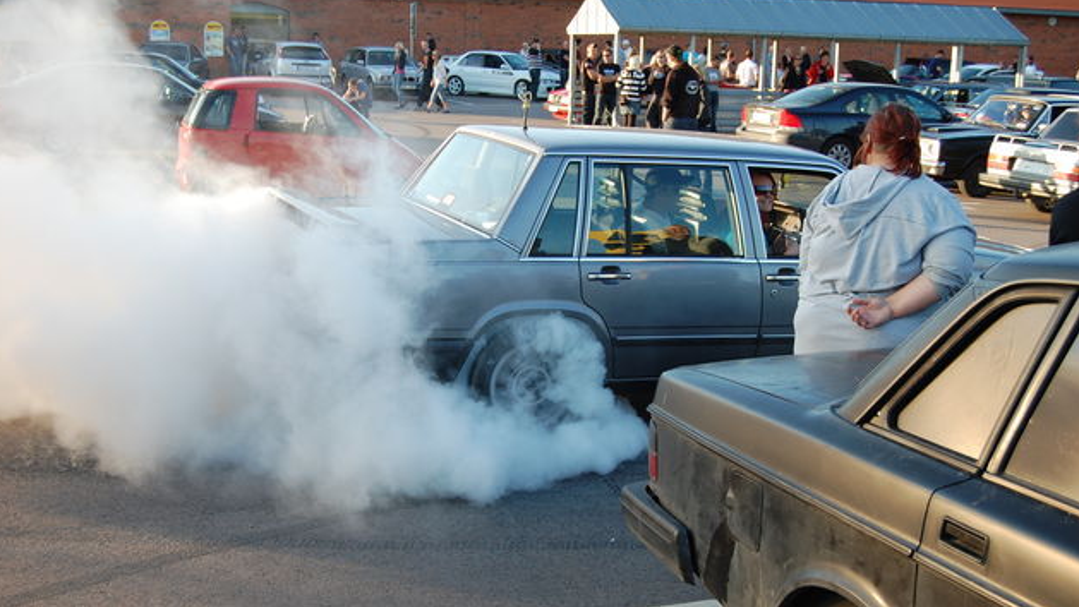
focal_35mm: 50
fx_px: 1417
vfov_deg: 24.2
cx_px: 537
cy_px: 357
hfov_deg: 41.7
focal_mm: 31
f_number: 6.3
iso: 200
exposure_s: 1/125
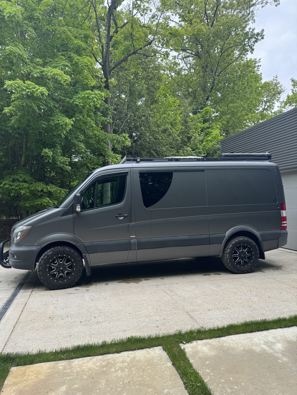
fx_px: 275
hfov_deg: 56.8
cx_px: 148
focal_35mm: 24
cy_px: 198
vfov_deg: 71.6
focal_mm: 6.76
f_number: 1.78
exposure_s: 1/412
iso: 80
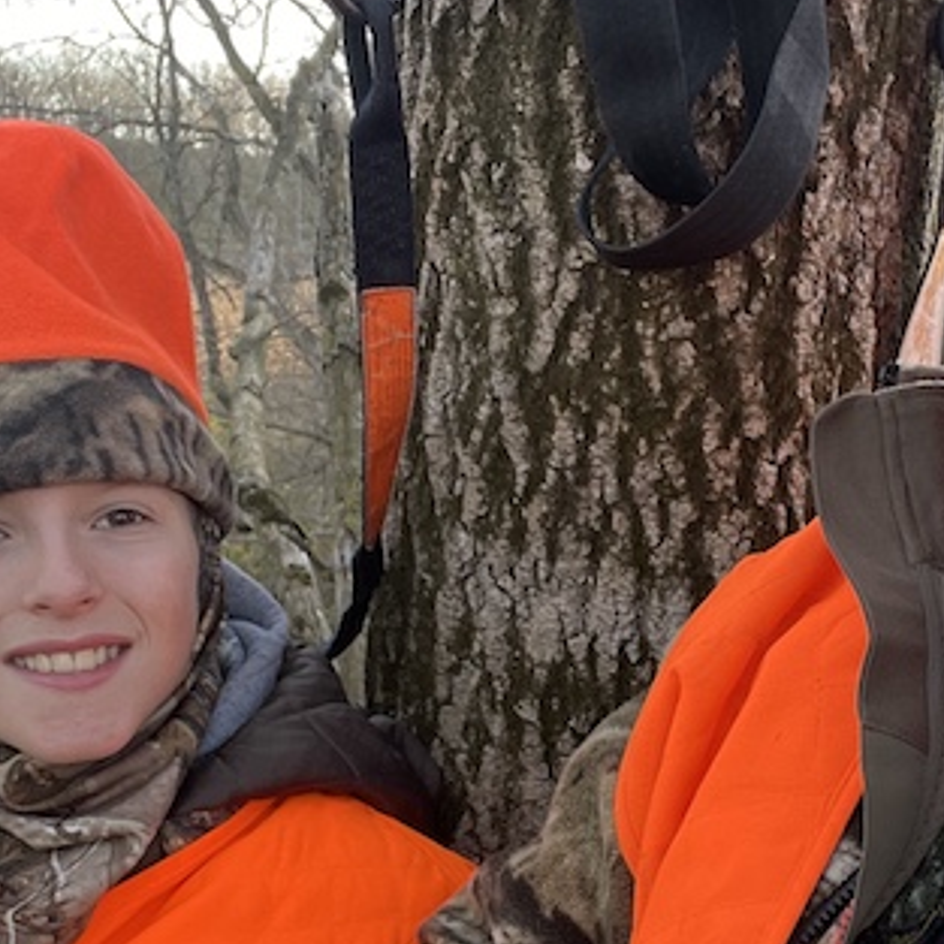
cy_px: 615
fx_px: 1604
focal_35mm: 52
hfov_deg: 32.7
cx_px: 576
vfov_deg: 32.6
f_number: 2.2
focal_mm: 2.71
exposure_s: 1/104
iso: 100
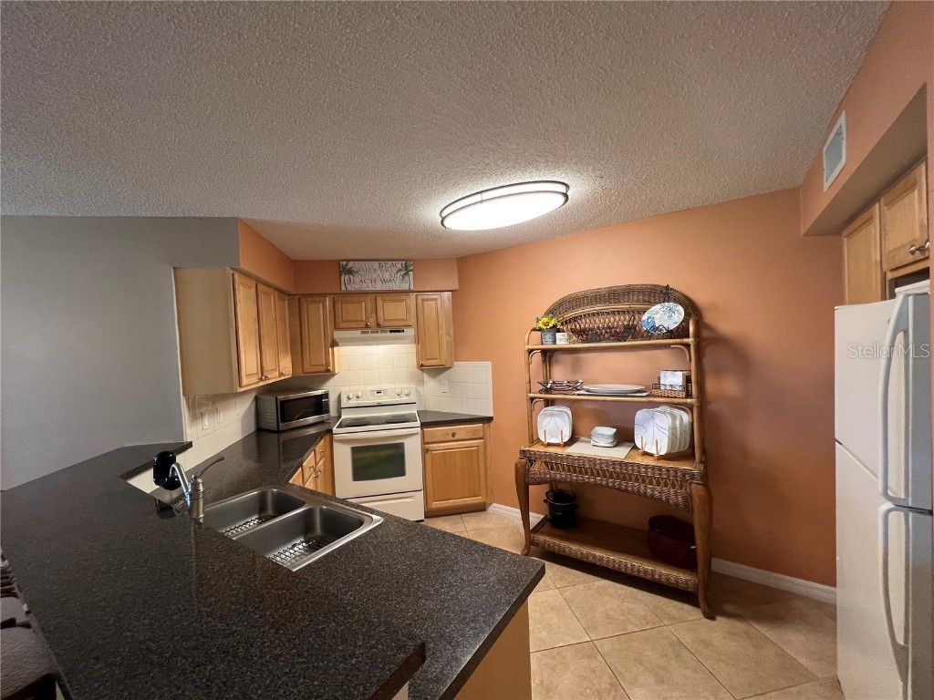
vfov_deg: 89.9
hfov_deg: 106.2
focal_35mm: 13
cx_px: 467
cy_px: 350
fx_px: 351
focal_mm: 1.57
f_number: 1.8
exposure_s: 1/60
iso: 160
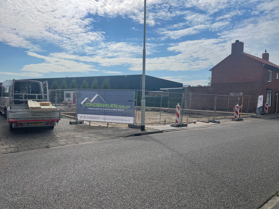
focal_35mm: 26
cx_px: 140
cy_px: 104
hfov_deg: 67.3
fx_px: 210
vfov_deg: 53.1
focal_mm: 4.2
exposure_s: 1/11905
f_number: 1.6
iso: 32
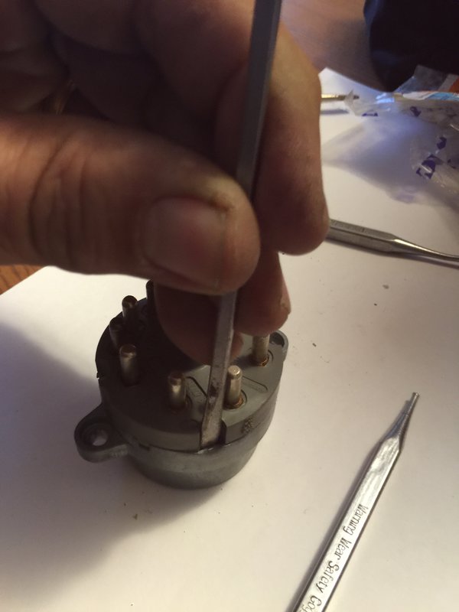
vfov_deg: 61.7
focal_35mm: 29
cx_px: 230
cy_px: 306
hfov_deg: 48.2
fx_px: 513
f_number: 2.2
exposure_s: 1/4
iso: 64
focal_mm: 4.15
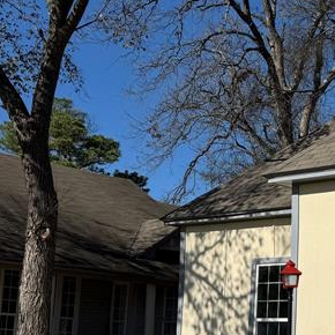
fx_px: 821
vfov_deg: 22.8
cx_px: 424
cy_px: 251
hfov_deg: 21.1
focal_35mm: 75
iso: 80
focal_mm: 6.76
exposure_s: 1/7937
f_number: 1.78
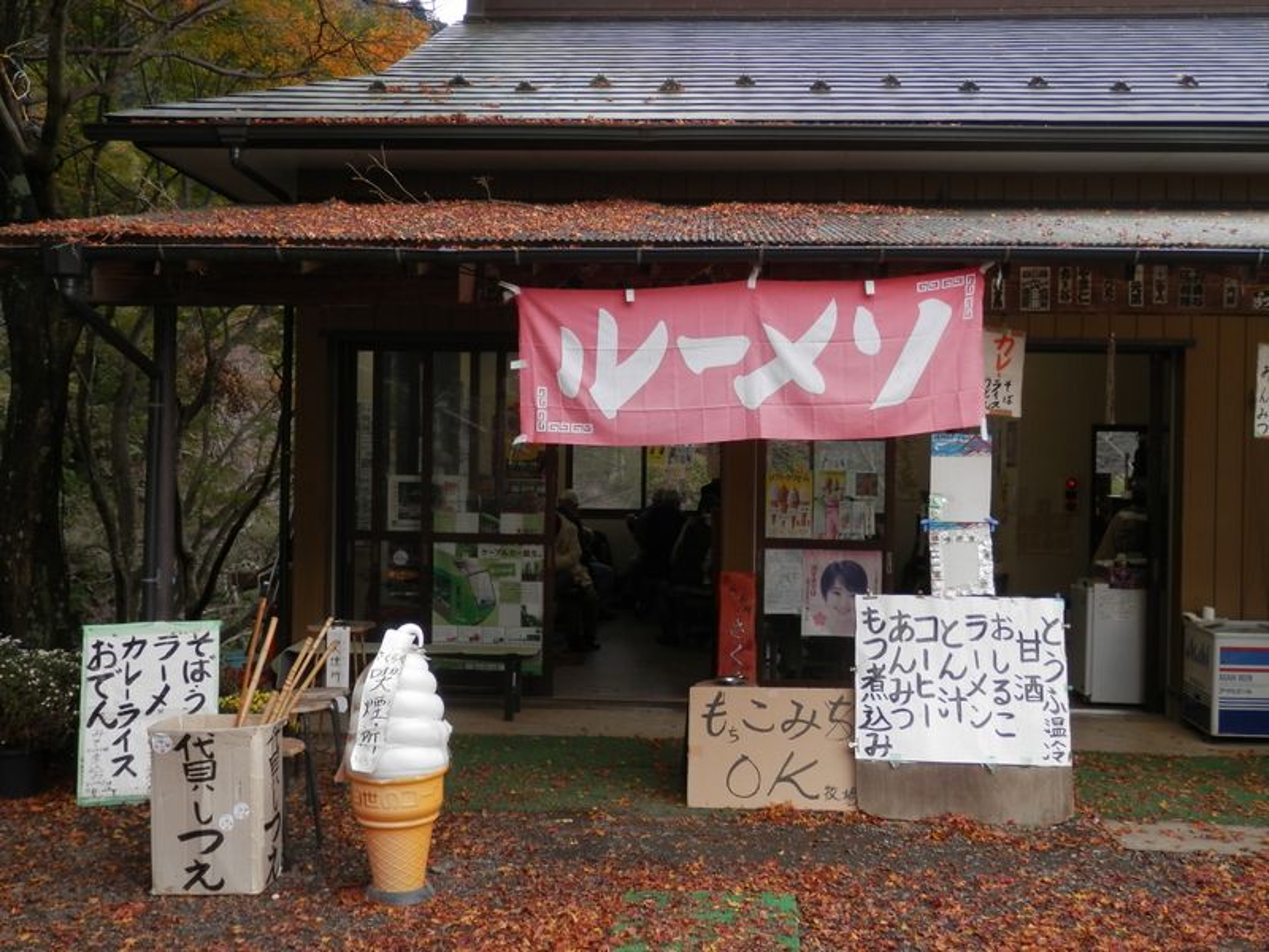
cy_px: 476
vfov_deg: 38.7
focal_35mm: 37
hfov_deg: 50.1
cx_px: 634
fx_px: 1356
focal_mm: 6.6
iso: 80
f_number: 3.6
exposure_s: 1/100
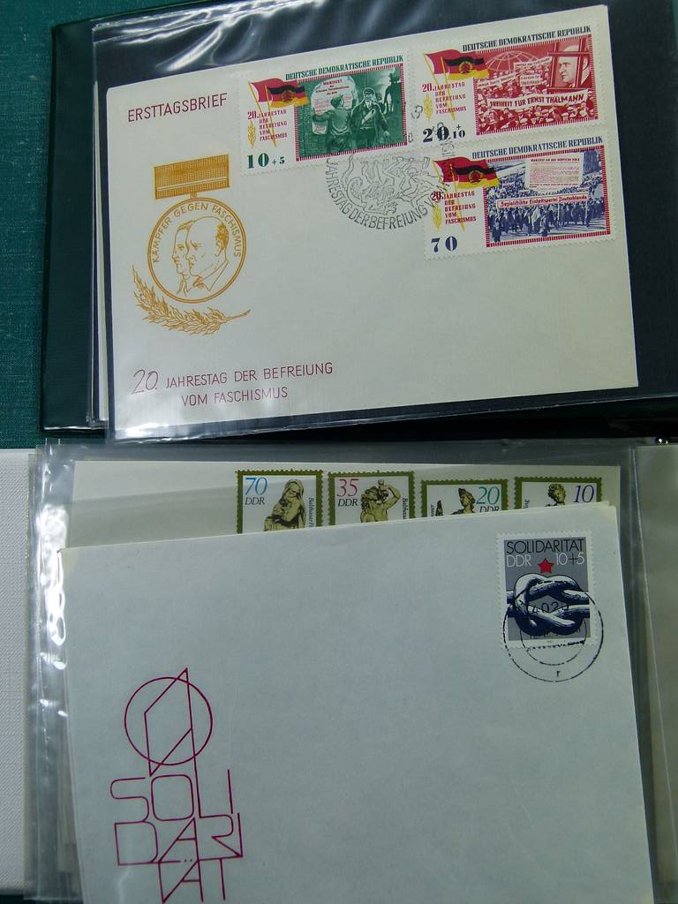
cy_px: 452
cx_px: 339
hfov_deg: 36.0
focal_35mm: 40
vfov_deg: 46.8
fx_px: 1045
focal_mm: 7.3
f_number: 3.6
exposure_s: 1/125
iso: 100
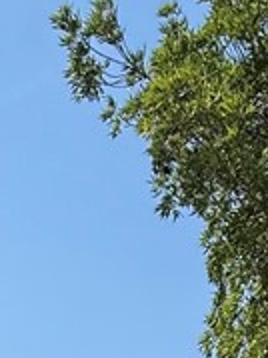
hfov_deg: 18.0
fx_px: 827
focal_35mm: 80
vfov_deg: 18.5
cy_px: 664
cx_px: 266
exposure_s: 1/2237
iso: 50
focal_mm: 2.22
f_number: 2.2
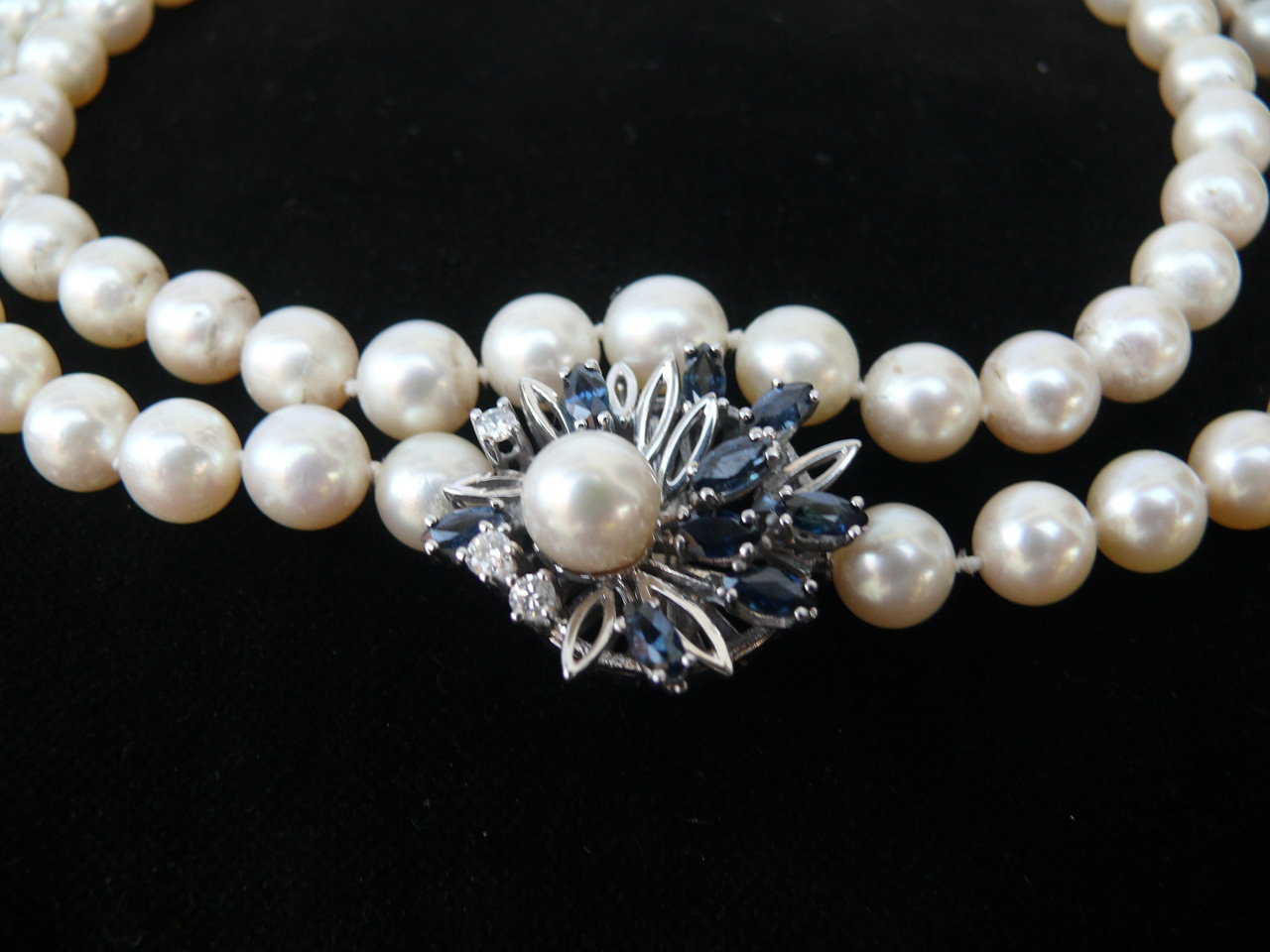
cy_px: 476
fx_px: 1284
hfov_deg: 52.6
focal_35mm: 35
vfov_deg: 40.7
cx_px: 635
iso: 100
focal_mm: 7.4
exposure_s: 1/40
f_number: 2.8
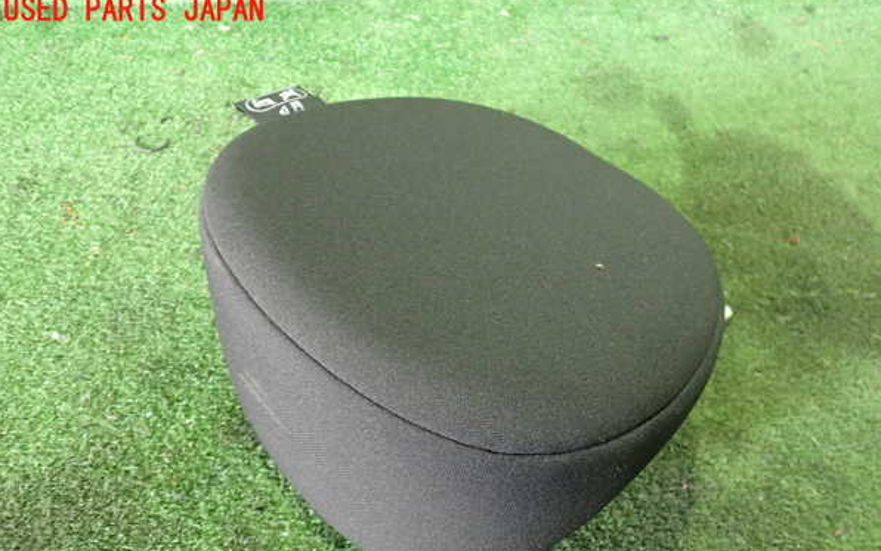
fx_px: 769
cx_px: 439
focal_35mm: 32
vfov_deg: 39.3
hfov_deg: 59.6
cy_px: 325
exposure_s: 1/30
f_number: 2.3
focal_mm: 5.4
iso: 800
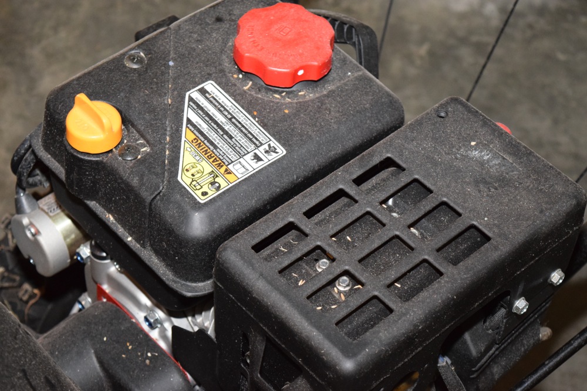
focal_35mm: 82
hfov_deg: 24.6
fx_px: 1345
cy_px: 196
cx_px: 294
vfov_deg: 16.6
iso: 2800
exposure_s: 1/60
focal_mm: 55
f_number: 5.6
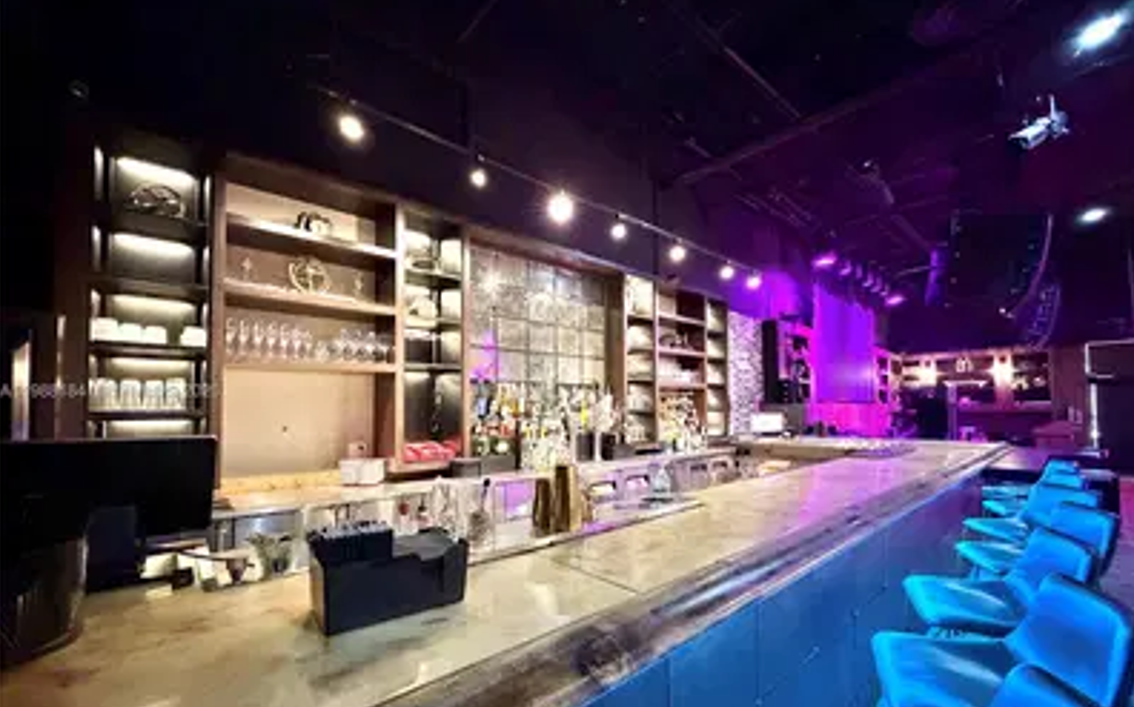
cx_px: 570
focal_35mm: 15
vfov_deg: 74.5
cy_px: 392
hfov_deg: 101.5
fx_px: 463
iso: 1250
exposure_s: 1/40
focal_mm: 2.22
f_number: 2.2
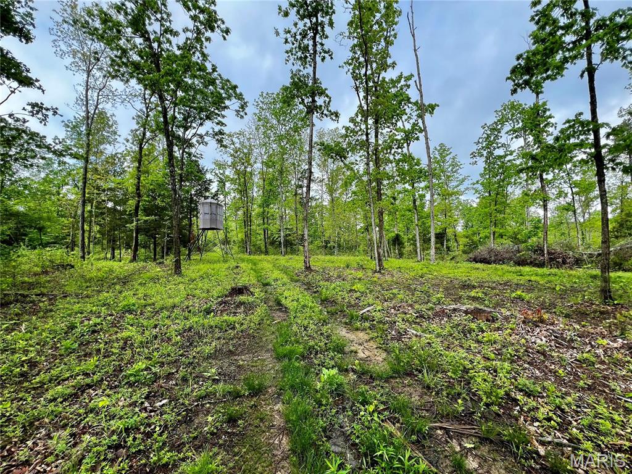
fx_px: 237
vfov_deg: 89.9
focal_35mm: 13
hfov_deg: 106.2
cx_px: 316
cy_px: 237
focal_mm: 1.57
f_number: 1.8
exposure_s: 1/377
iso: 32
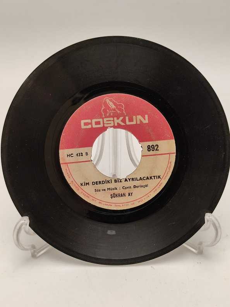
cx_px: 115
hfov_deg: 30.3
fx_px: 425
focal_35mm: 48
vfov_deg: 39.7
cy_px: 154
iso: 227
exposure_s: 1/50
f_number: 1.69
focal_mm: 6.72
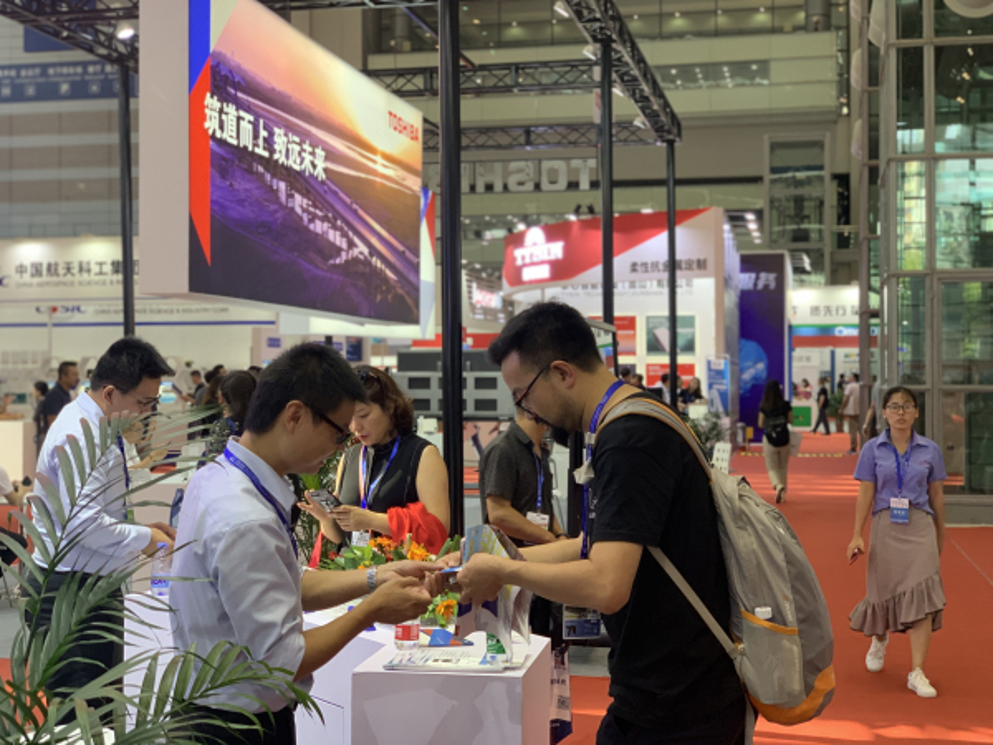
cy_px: 372
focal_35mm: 52
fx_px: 1492
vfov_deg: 28.0
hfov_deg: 36.8
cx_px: 496
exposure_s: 1/100
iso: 100
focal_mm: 6
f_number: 2.4
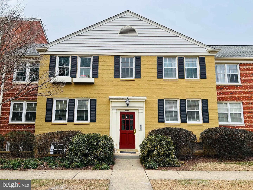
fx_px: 190
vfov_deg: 53.1
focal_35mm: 26
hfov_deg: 67.3
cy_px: 95
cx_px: 126
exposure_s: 1/374
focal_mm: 5.7
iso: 50
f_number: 1.5
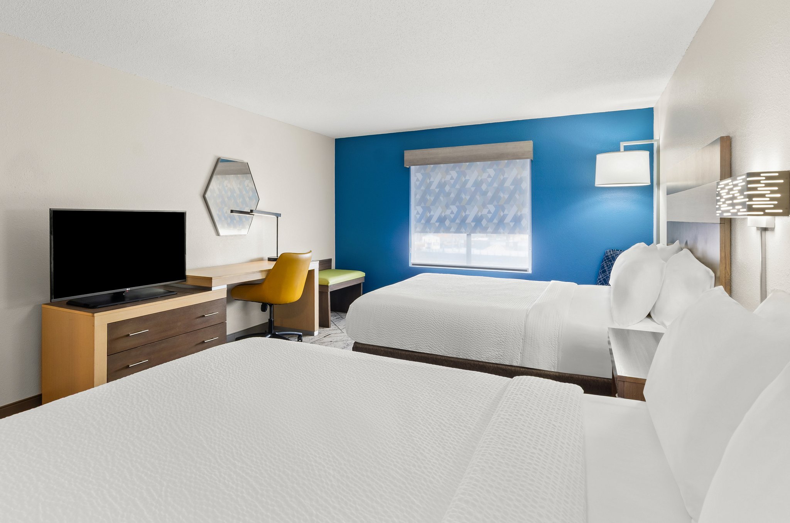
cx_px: 395
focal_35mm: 16
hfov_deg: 95.1
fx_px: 361
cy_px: 262
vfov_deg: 71.8
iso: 200
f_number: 8
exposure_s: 1/1.25
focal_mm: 11
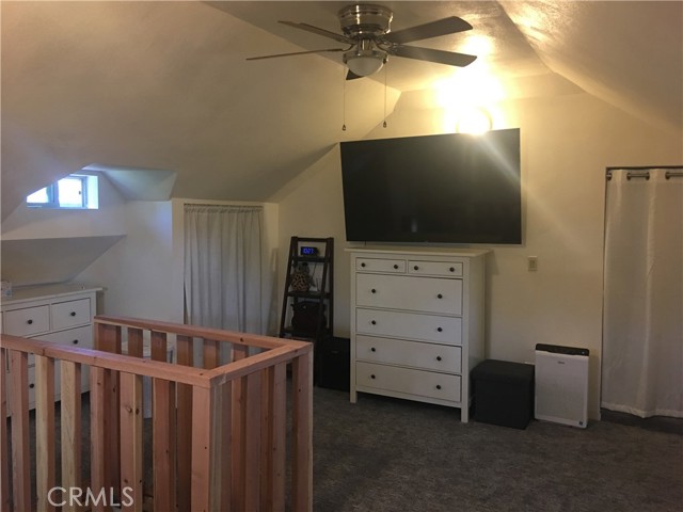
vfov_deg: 48.2
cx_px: 342
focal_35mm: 29
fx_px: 572
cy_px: 256
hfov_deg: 61.7
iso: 64
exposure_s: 1/15
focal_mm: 4.15
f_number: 2.2
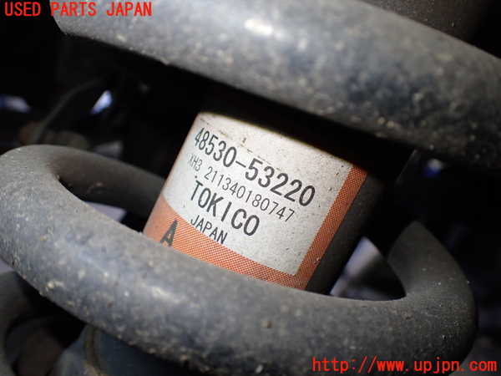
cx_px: 250
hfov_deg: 60.0
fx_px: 434
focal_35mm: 30
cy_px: 188
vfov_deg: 46.8
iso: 320
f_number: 2.3
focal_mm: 5.4
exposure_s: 1/125
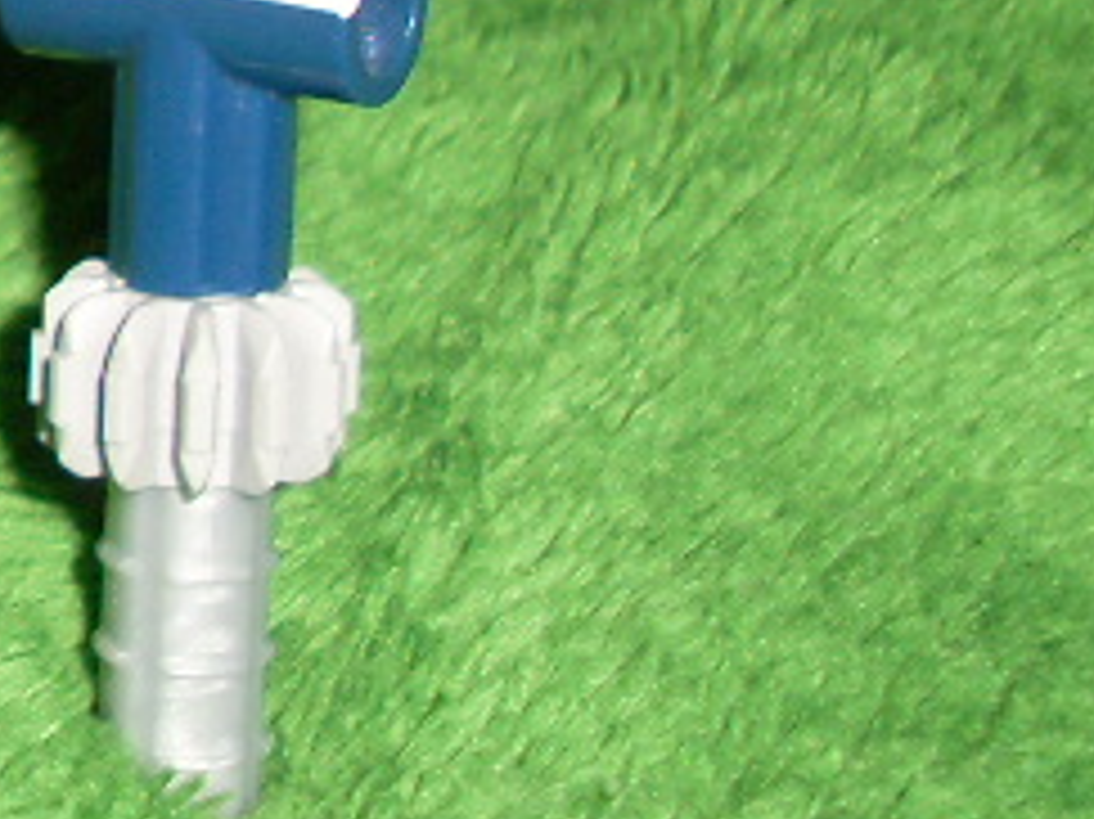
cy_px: -315
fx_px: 5054
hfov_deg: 11.5
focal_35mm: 160
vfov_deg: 9.1
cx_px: -819
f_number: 7.7
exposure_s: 1/45
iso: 100
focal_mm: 6.3
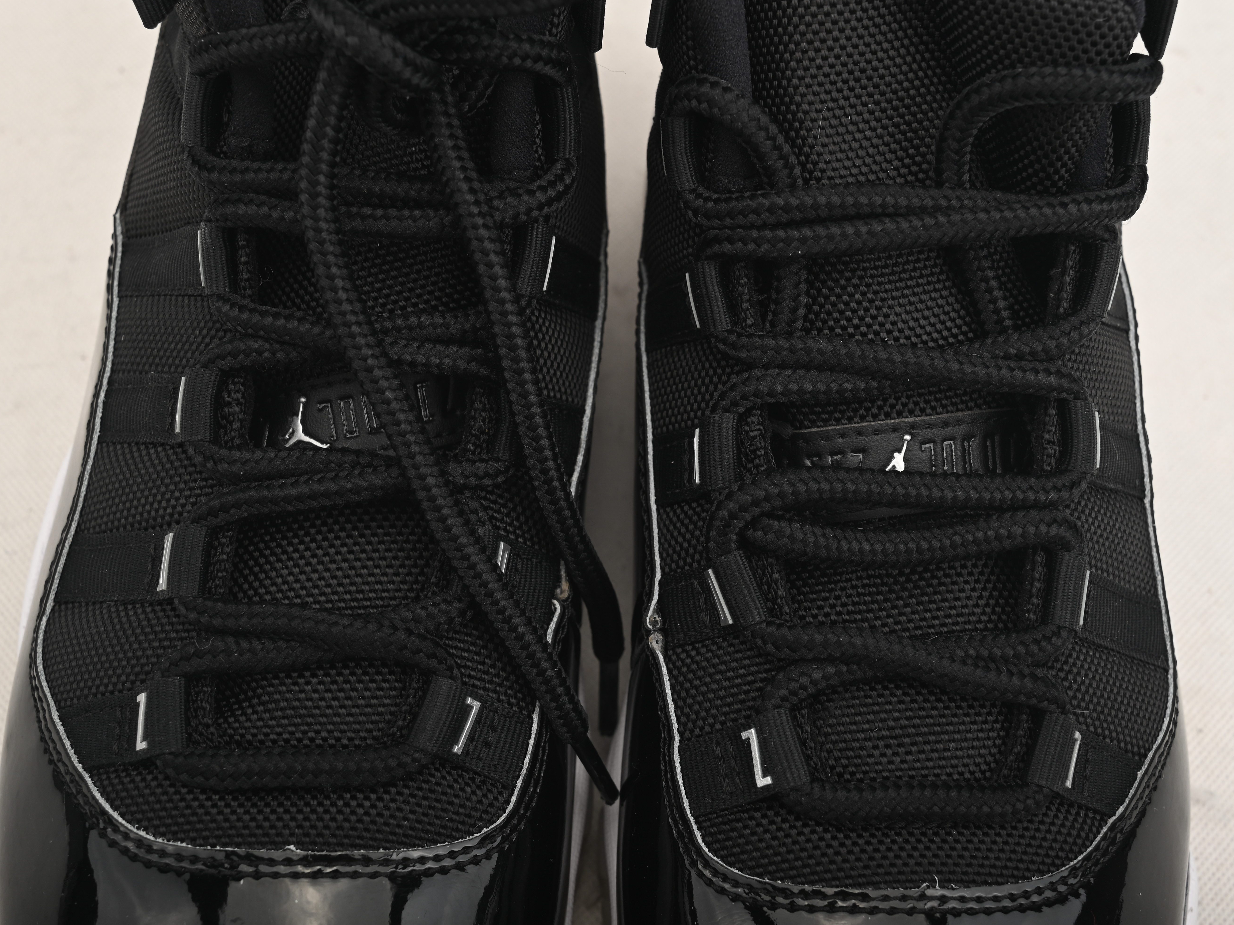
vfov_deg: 26.6
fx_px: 1961
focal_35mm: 55
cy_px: 460
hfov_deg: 34.9
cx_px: 651
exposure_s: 1/200
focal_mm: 50
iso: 100
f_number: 11
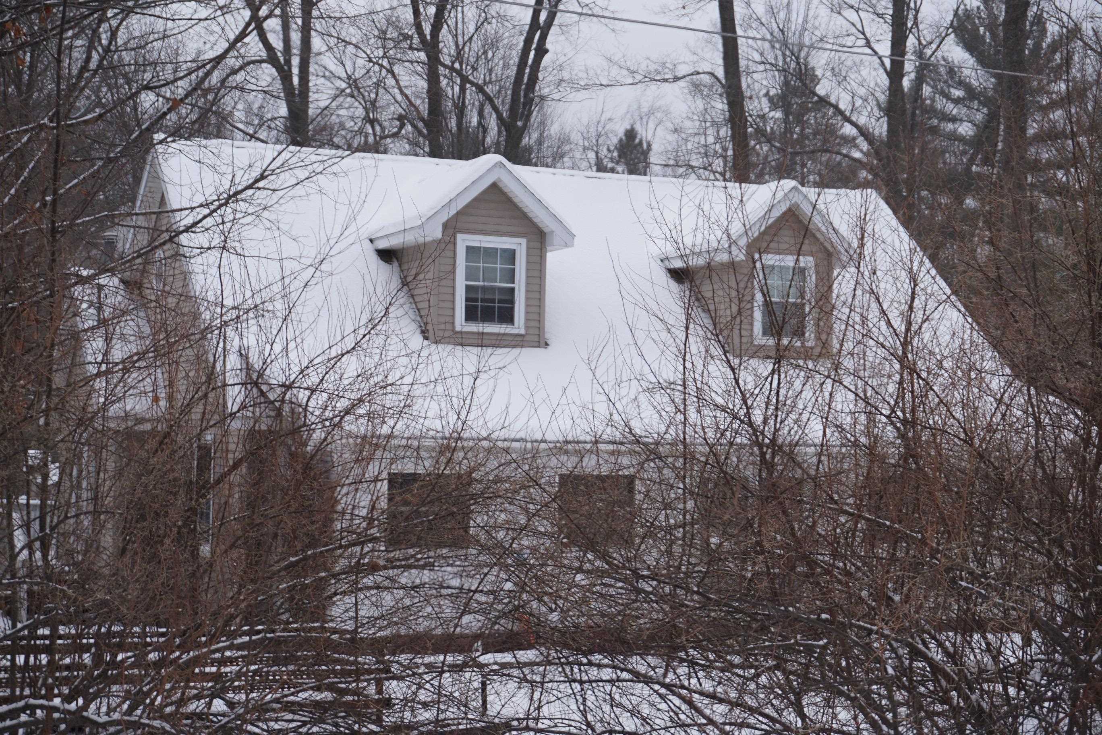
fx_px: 1837
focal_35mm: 60
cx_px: 551
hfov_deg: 33.4
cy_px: 368
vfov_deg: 22.6
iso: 125
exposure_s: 1/160
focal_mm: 40
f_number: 5.6
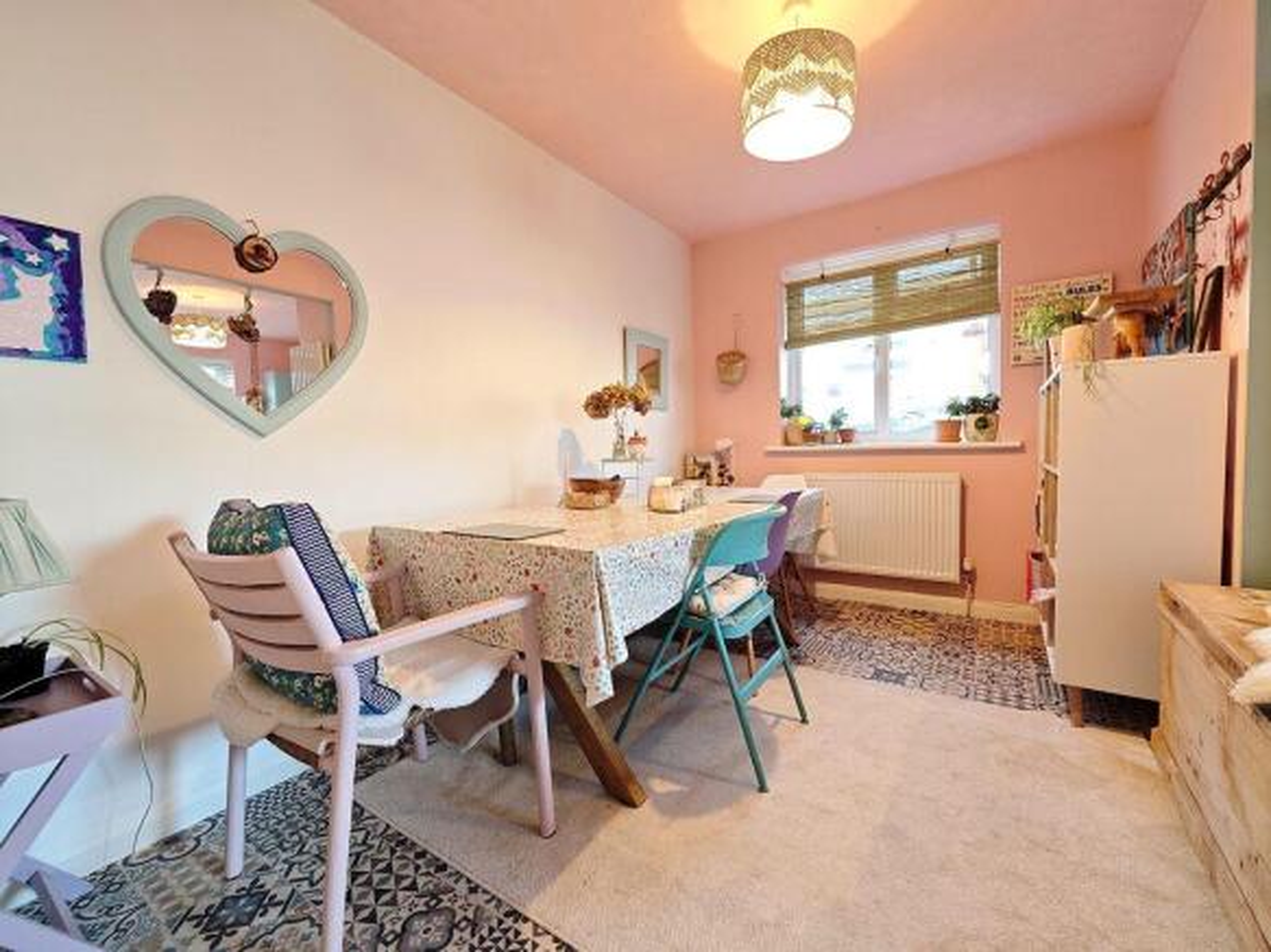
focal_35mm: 14
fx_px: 514
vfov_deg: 85.7
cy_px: 476
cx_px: 636
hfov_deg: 102.1
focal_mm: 2.03
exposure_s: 1/39.1
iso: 125
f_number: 1.8
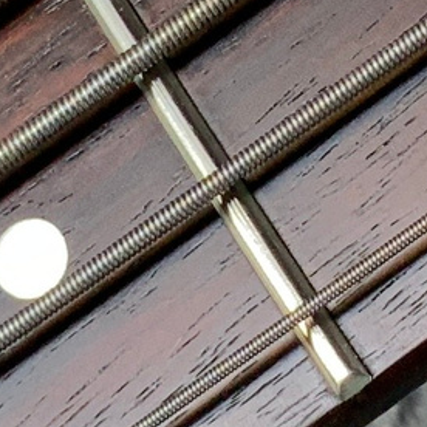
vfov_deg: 7.4
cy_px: 169
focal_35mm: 238
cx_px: 360
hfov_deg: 7.3
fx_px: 3321
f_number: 1.8
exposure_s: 1/122
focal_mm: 3
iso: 40
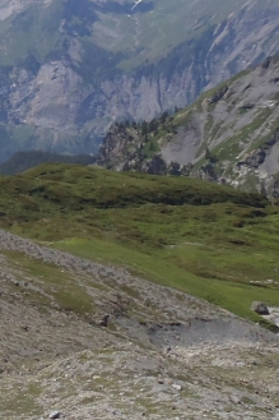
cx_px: -358
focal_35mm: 95
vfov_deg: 21.2
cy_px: 75
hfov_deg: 12.0
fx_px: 1105
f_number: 5.6
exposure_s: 1/400
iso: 80
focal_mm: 5
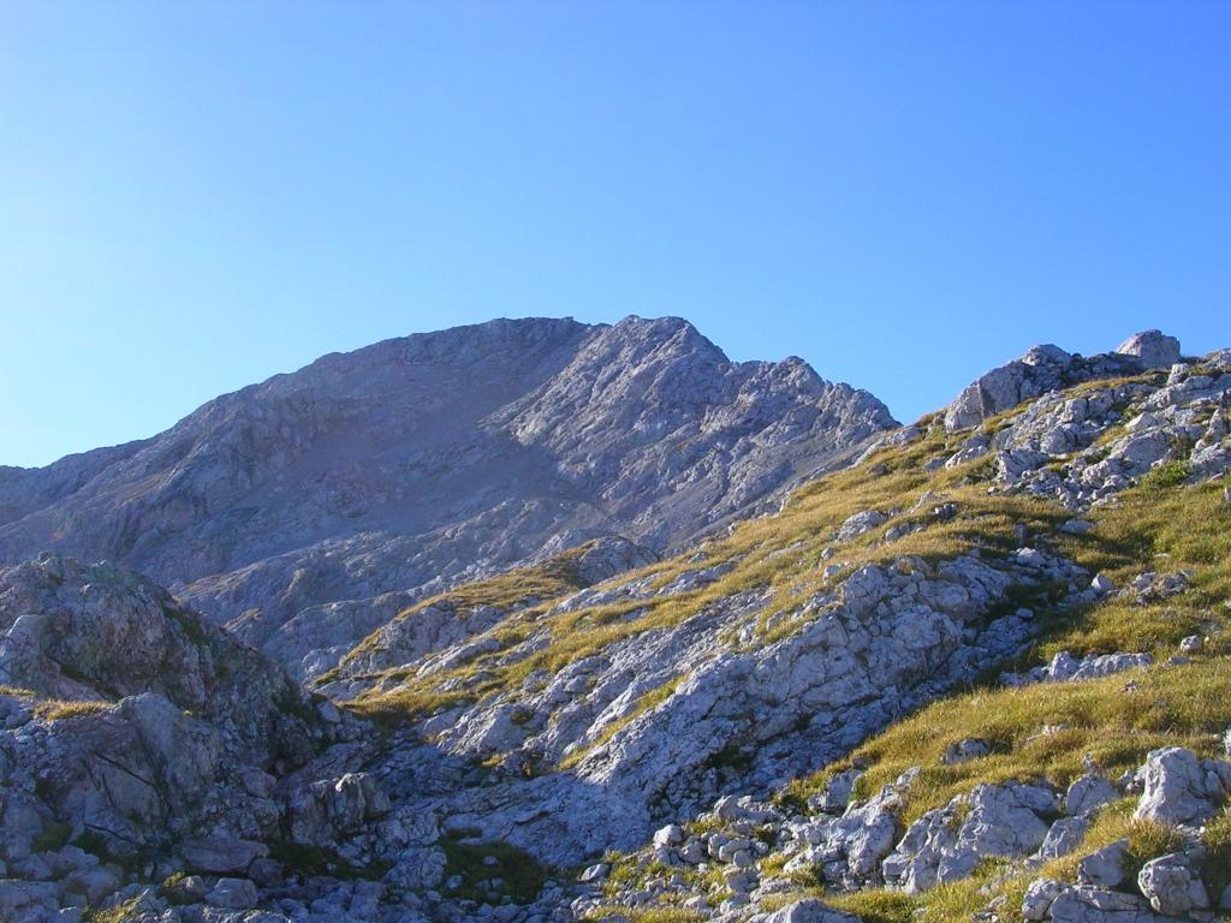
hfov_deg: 41.2
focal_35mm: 46
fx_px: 1636
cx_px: 616
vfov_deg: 31.5
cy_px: 462
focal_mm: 7.1
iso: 50
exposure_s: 1/140
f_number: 6.1
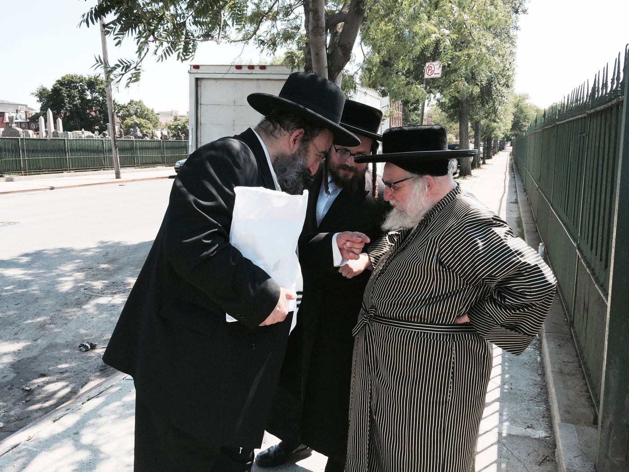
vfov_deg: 48.2
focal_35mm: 29
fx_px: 527
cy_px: 236
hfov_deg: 61.7
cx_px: 314
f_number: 2.2
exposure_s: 1/842
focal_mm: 4.15
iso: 32
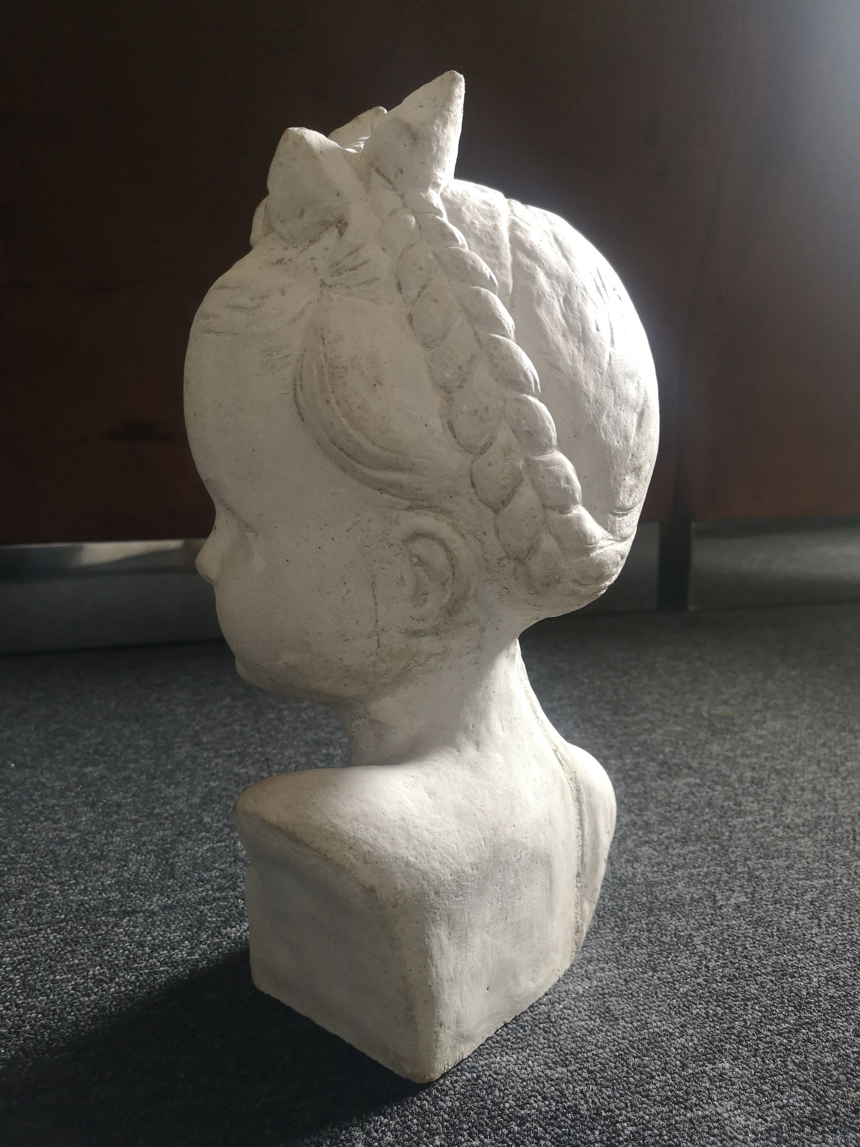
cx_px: 430
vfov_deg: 65.3
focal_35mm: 27
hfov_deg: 51.4
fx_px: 894
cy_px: 574
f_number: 1.8
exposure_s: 1/33.3
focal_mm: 3.95
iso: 125
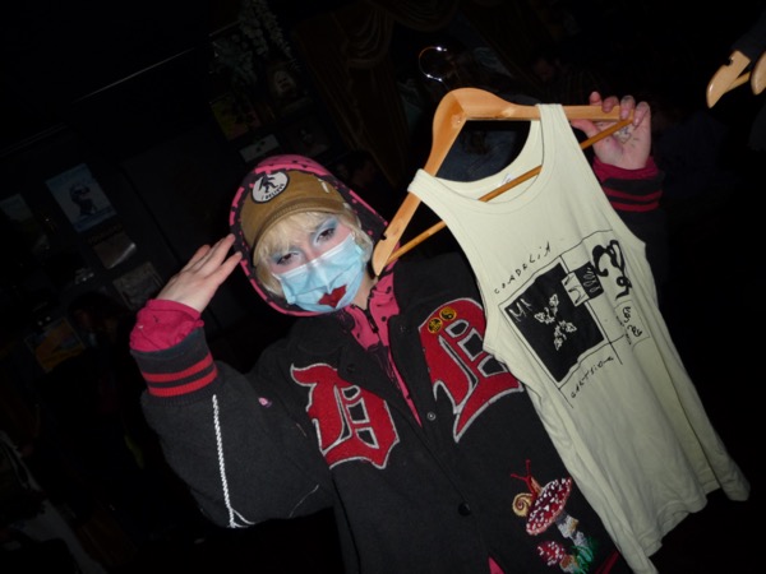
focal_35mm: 28
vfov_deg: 49.7
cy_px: 287
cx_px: 383
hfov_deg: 63.4
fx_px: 620
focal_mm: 4.7
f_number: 3.3
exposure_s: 1/30
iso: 100
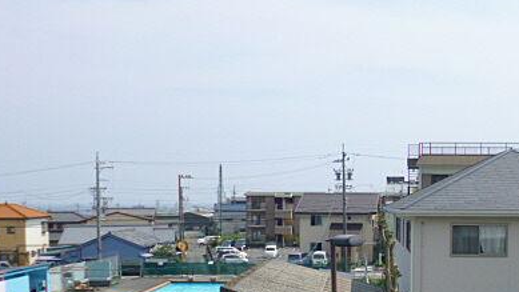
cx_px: 368
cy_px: 245
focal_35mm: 43
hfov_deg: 46.2
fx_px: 592
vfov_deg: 27.0
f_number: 9
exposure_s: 1/160
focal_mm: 4.3
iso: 100
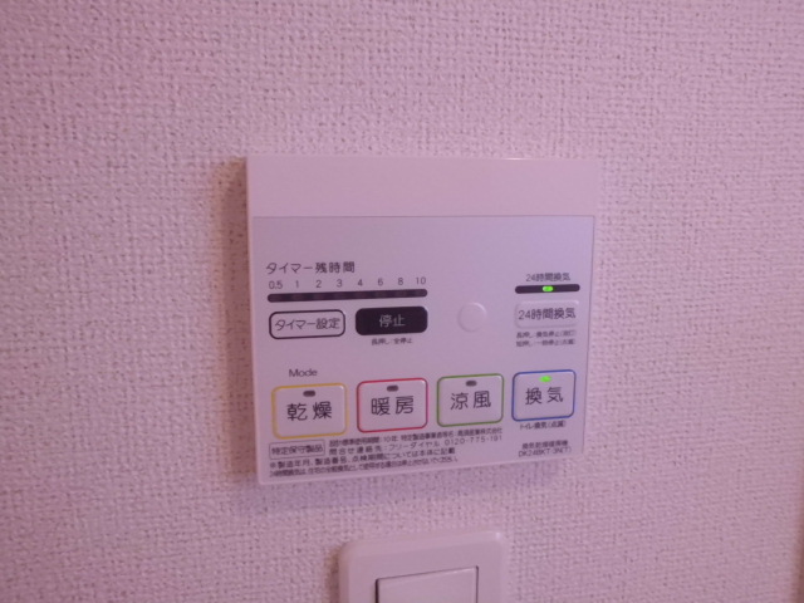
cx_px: 402
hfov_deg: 67.3
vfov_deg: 53.1
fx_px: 604
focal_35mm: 26
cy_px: 302
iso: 400
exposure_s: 1/100
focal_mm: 4.7
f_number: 2.8
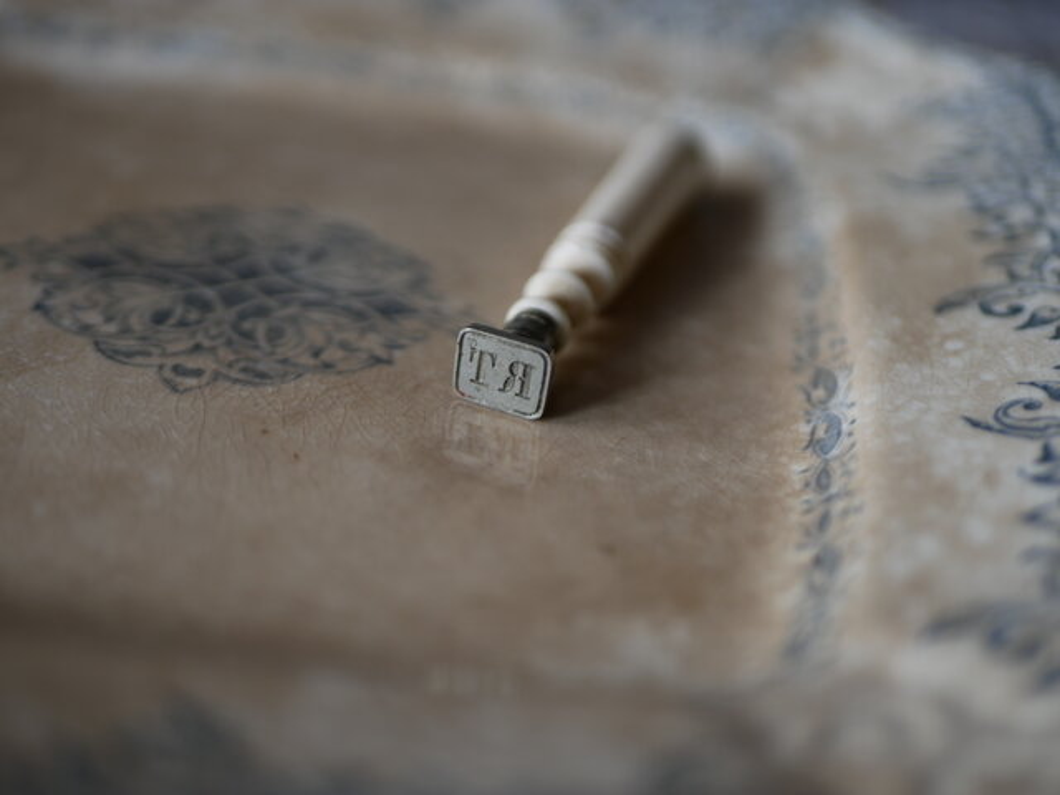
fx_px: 1531
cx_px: 530
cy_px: 398
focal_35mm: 50
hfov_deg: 38.2
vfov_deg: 29.1
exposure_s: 1/125
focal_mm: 25
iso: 200
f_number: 1.7
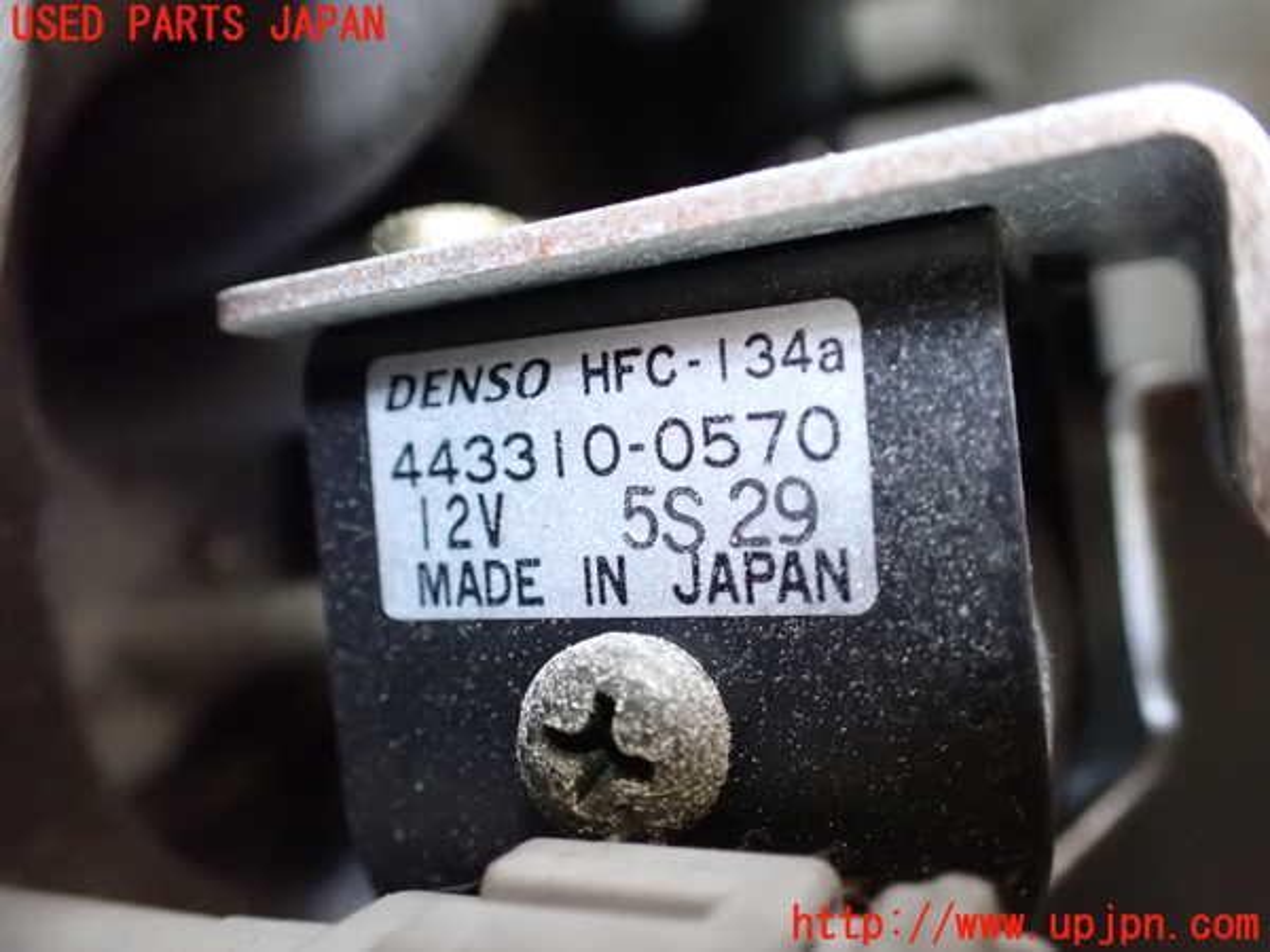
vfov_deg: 46.8
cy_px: 476
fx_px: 1101
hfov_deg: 60.0
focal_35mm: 30
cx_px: 635
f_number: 2.3
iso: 1600
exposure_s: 1/15
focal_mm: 5.4
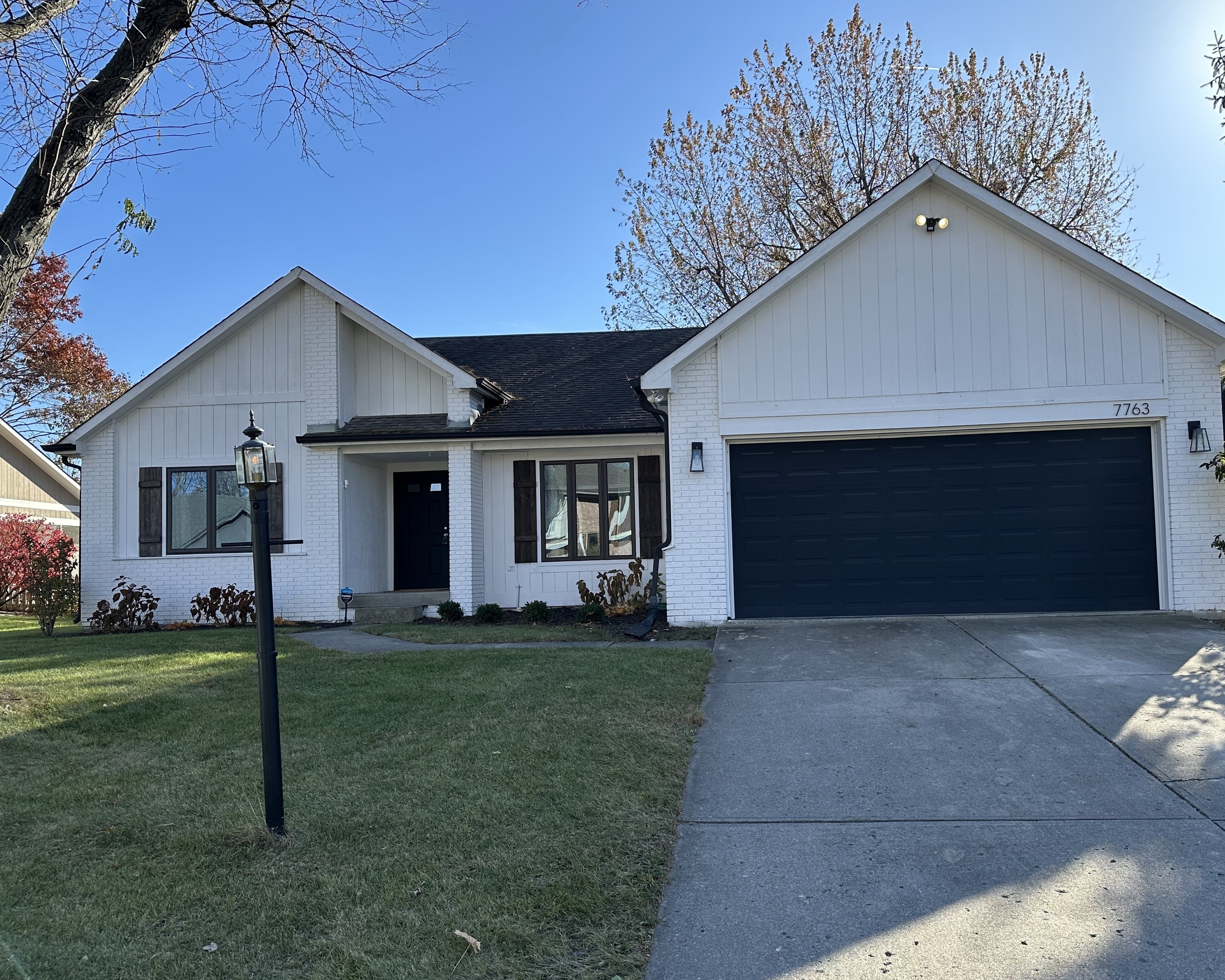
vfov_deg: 53.1
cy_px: 519
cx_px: 686
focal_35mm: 27
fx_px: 979
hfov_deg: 63.9
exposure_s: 1/1988
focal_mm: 6.86
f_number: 1.78
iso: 80
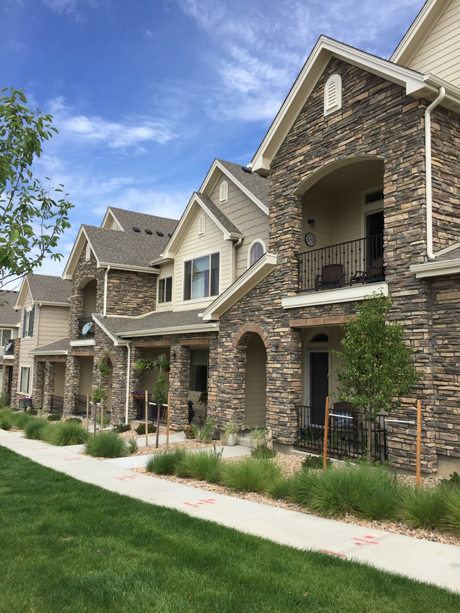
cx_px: 230
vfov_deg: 61.7
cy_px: 306
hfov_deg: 48.2
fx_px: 514
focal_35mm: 29
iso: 32
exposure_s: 1/1464
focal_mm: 4.15
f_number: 2.2
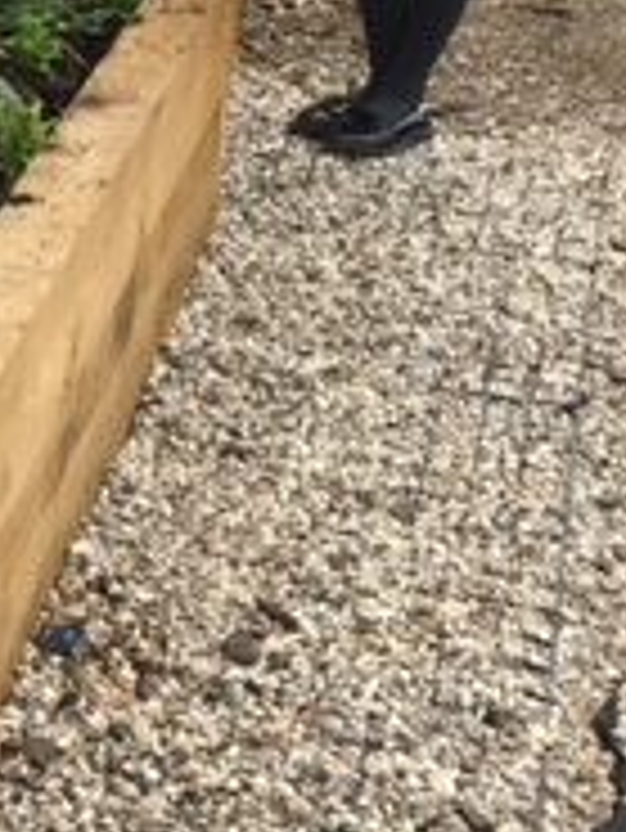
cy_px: -90
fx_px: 2336
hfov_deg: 13.9
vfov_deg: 19.4
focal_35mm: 97
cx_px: -441
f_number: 1.8
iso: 20
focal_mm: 3.99
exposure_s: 1/274
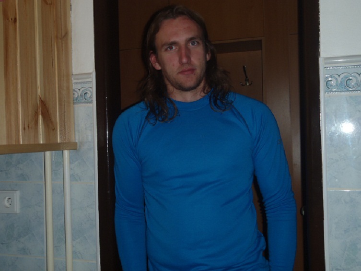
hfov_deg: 44.8
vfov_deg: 34.4
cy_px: 136
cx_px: 180
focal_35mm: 42
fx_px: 438
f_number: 4.3
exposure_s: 1/40
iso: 80
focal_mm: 7.57
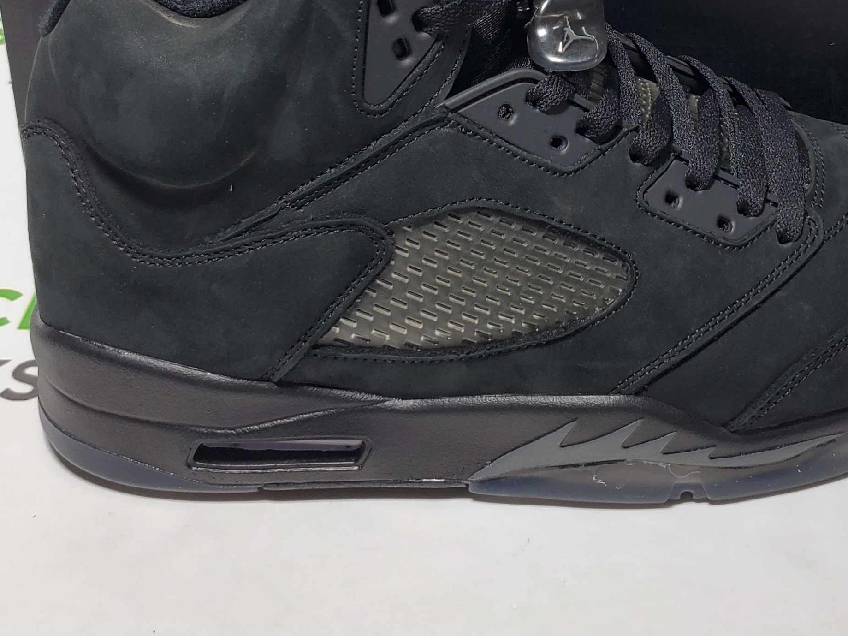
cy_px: -43
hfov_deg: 33.2
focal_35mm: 57
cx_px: 618
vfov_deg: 24.2
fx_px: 1396
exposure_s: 1/283
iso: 50
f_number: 1.5
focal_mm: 4.3
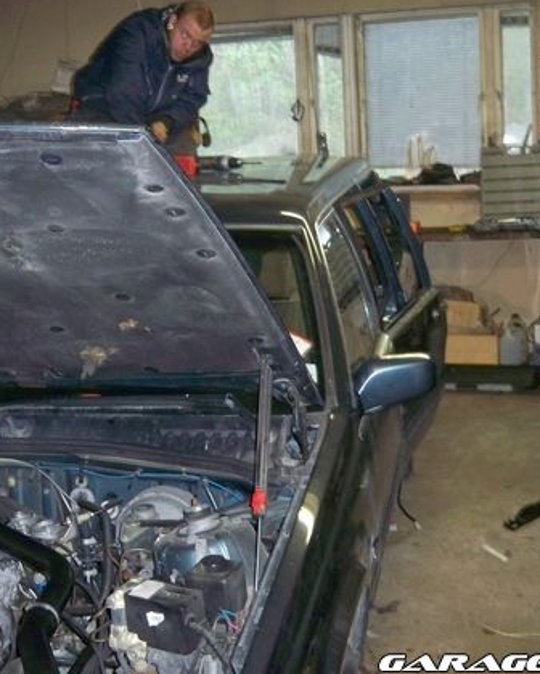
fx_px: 1057
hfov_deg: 28.3
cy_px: 335
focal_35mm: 53
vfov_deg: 35.3
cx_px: 140
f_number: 3.1
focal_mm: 7.9
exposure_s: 1/30
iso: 400
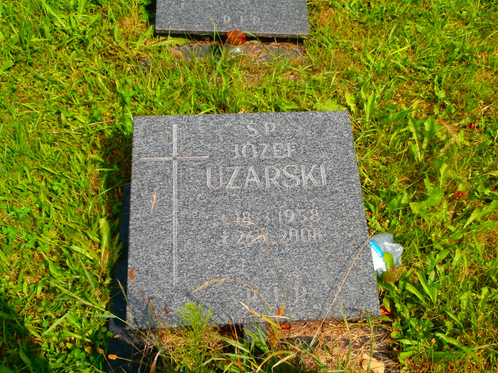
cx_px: 264
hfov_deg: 44.8
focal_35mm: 42
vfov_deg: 34.3
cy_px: 206
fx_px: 604
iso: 100
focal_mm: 6.67
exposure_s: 1/640
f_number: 3.9
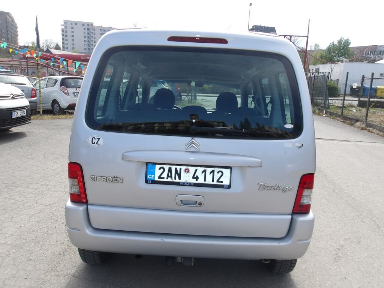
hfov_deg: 65.3
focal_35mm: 27
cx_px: 192
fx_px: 300
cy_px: 144
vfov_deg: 51.4
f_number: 3
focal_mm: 4.9
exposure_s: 1/745
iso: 100
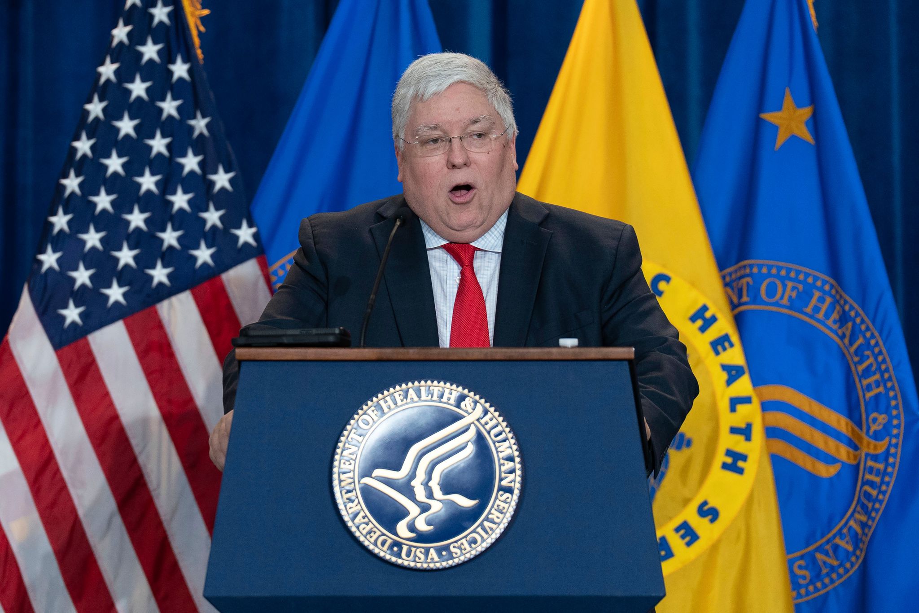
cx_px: 460
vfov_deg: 6.9
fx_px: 5106
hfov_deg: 10.3
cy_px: 306
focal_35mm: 200
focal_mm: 200
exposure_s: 1/250
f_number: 3.2
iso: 1250
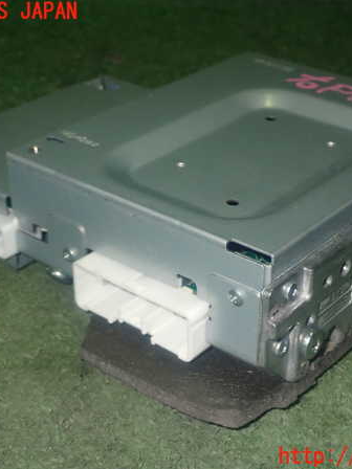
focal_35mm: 67
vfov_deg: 29.0
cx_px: 201
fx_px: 908
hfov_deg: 21.9
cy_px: 234
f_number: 9
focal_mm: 9.01
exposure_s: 1/50
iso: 800
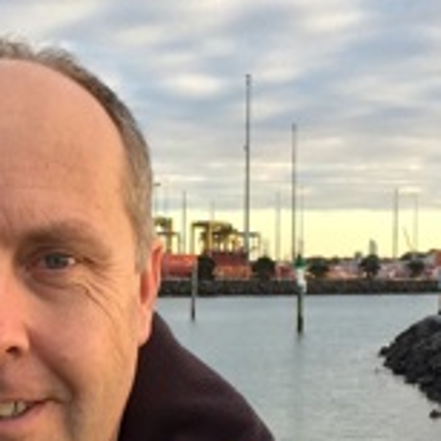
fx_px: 1629
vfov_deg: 15.3
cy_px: 389
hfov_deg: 15.2
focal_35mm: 113
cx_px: 3
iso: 32
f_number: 2.2
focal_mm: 4.15
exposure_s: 1/175
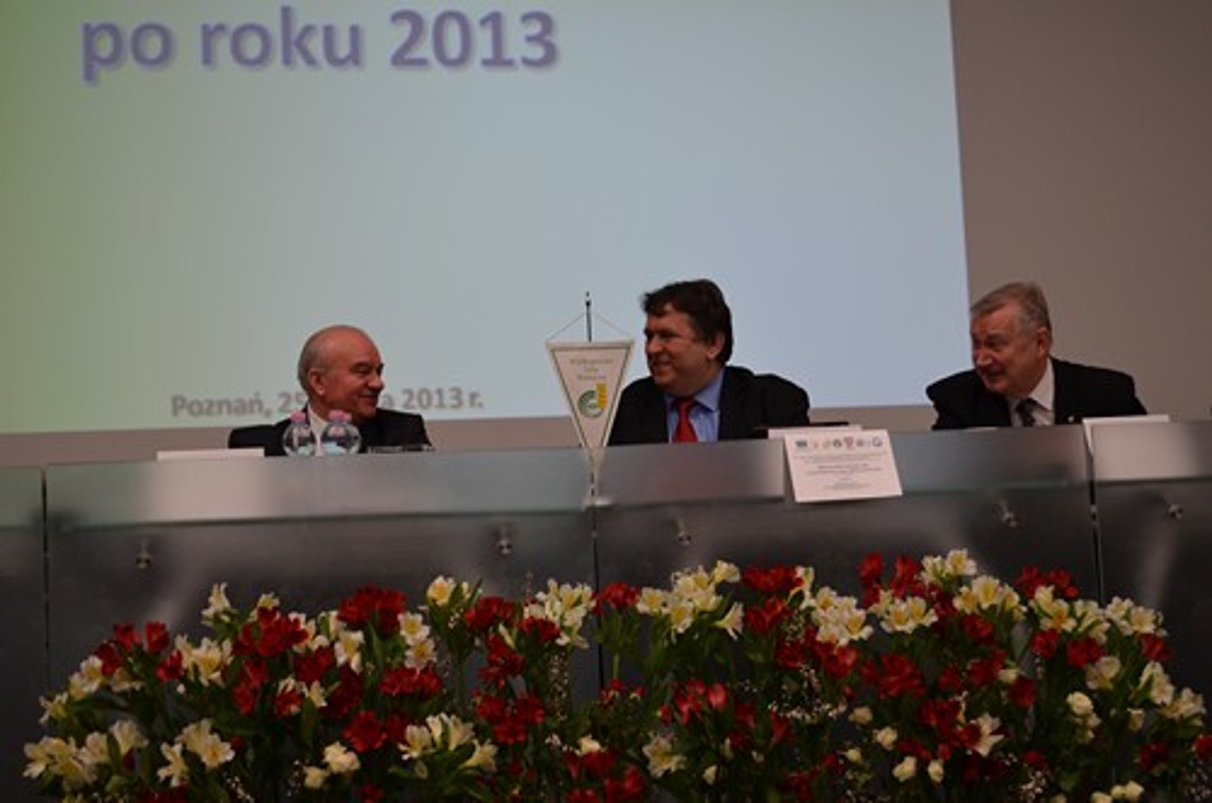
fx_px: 1612
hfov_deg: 41.2
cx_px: 606
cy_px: 402
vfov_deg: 27.9
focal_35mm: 48
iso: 720
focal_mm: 32
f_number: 4.8
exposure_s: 1/60
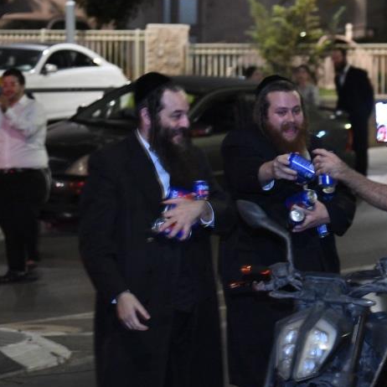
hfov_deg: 10.7
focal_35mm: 162
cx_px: 333
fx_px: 2049
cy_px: 148
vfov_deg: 10.8
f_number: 4
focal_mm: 86
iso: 1600
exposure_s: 1/80
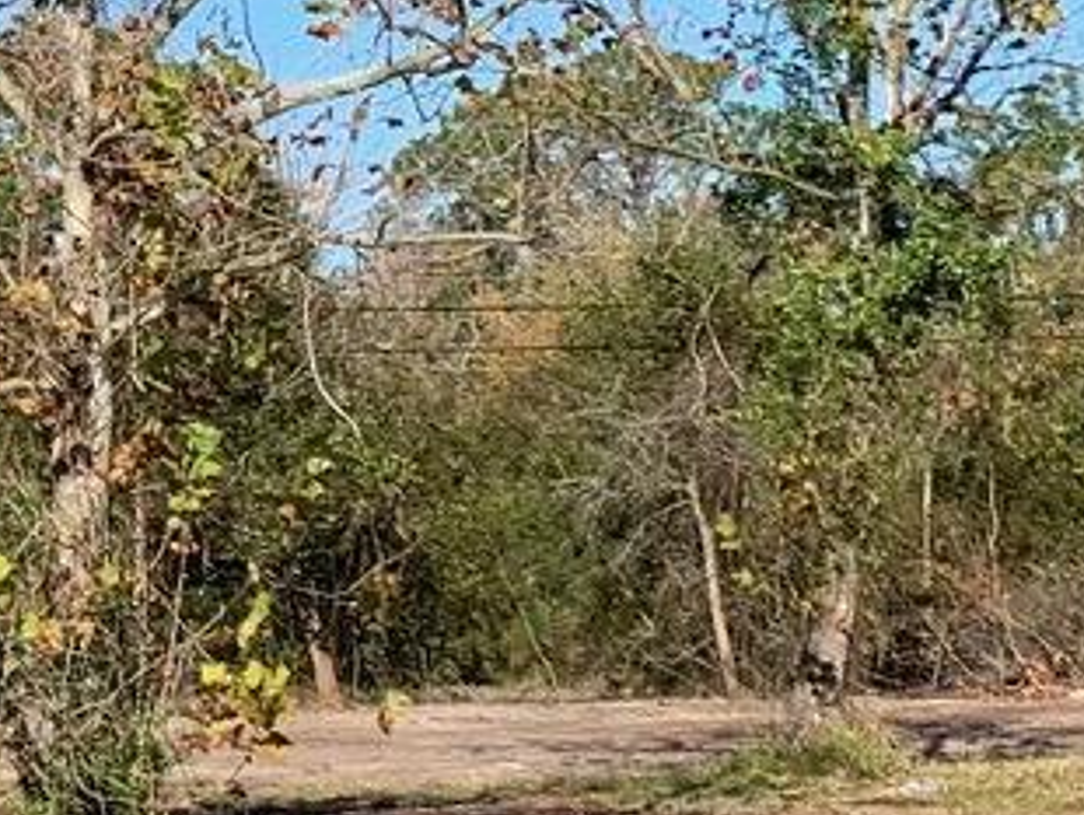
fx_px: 5296
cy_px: 10
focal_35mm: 169
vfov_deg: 8.7
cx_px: -444
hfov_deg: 11.3
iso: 25
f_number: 1.8
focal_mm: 4.25
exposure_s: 1/1845
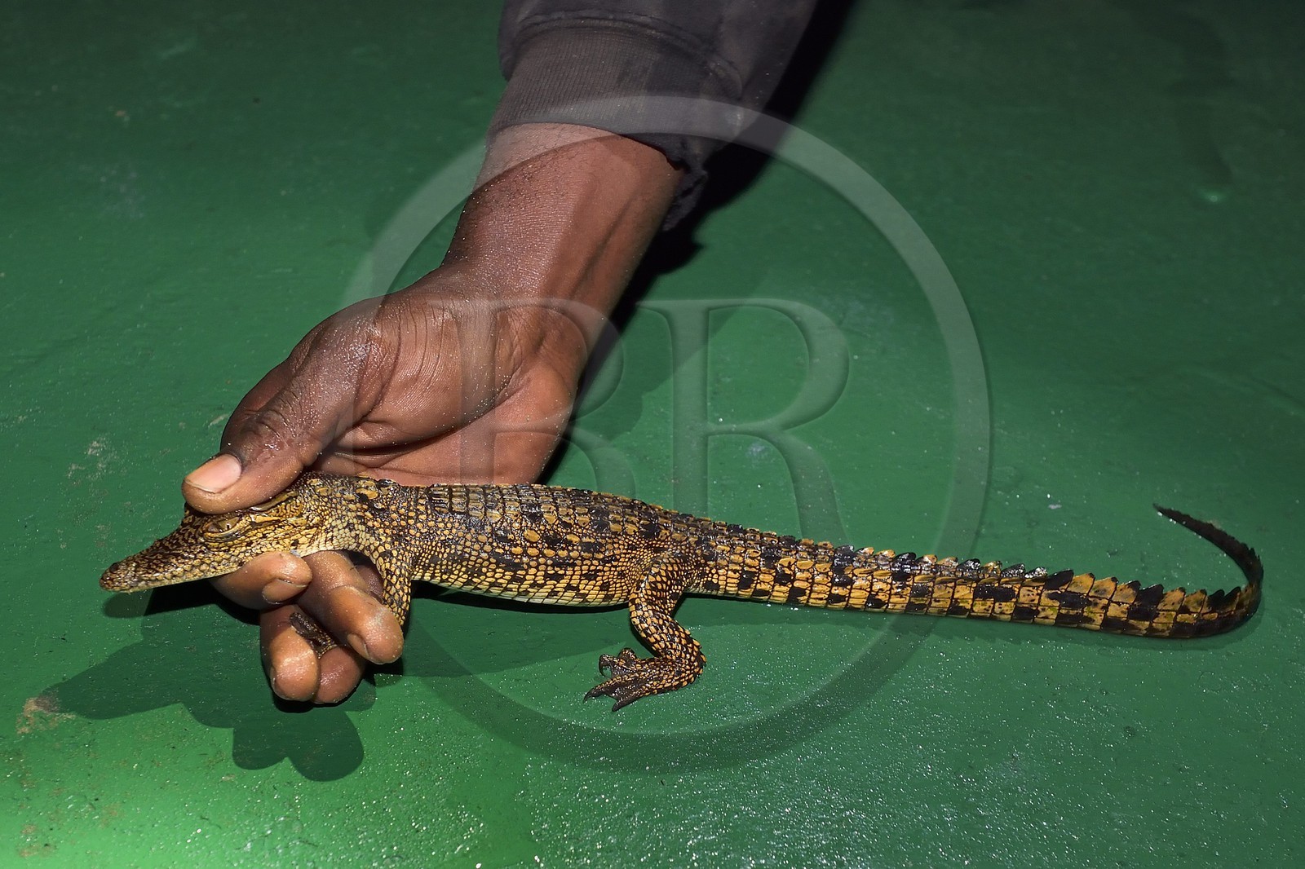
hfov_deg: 44.5
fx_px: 1595
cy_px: 434
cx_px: 652
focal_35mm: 44
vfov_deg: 30.5
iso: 1600
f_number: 5.6
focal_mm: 44
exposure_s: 1/60
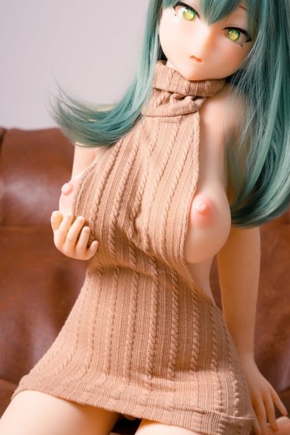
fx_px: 1318
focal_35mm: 109
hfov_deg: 12.6
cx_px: 157
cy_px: 257
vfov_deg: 18.7
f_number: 5.6
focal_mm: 70
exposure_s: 1/200
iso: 100
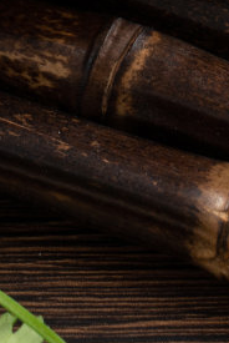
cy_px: -602
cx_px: -124
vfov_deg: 1.4
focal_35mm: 1442
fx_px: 13724
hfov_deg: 1.0
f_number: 13
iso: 100
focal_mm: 248
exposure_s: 1/80
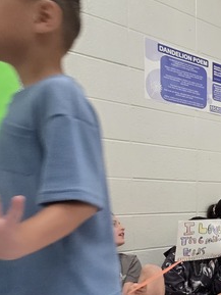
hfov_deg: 30.6
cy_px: 224
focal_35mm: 36
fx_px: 306
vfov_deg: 49.2
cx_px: 292
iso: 200
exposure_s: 1/120
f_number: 1.9
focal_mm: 2.2
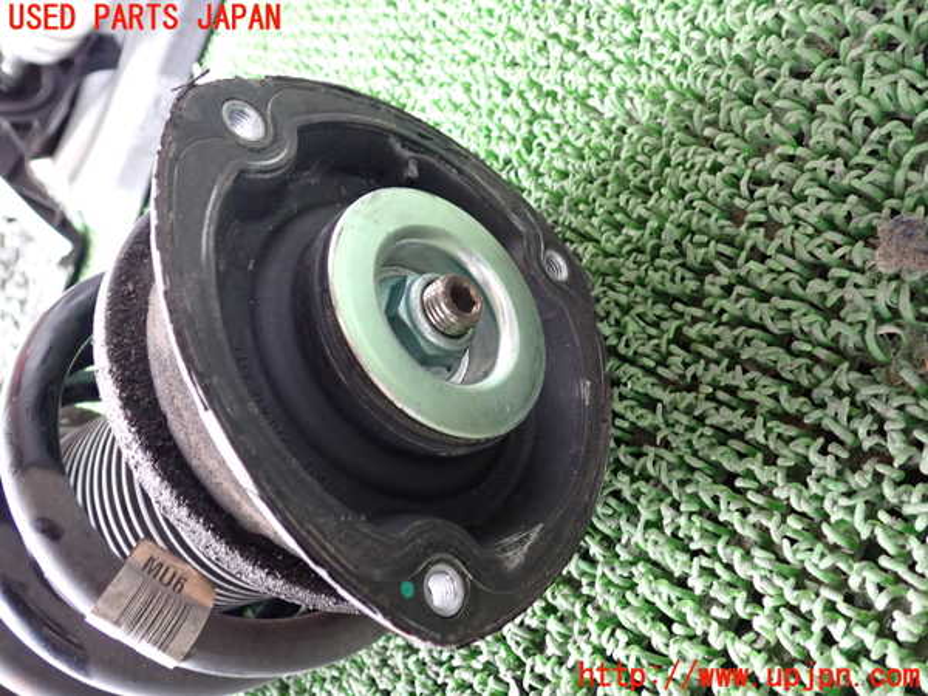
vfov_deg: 46.8
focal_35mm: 30
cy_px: 348
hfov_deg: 60.0
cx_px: 464
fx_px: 804
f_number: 2.3
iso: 500
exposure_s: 1/30
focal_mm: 5.4
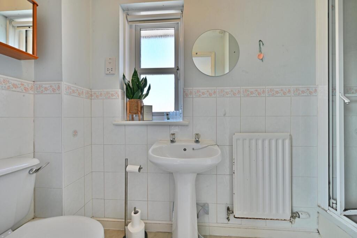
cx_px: 178
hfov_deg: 104.2
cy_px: 119
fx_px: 139
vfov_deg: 81.2
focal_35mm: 14
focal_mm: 14
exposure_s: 1/10
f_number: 13
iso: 125
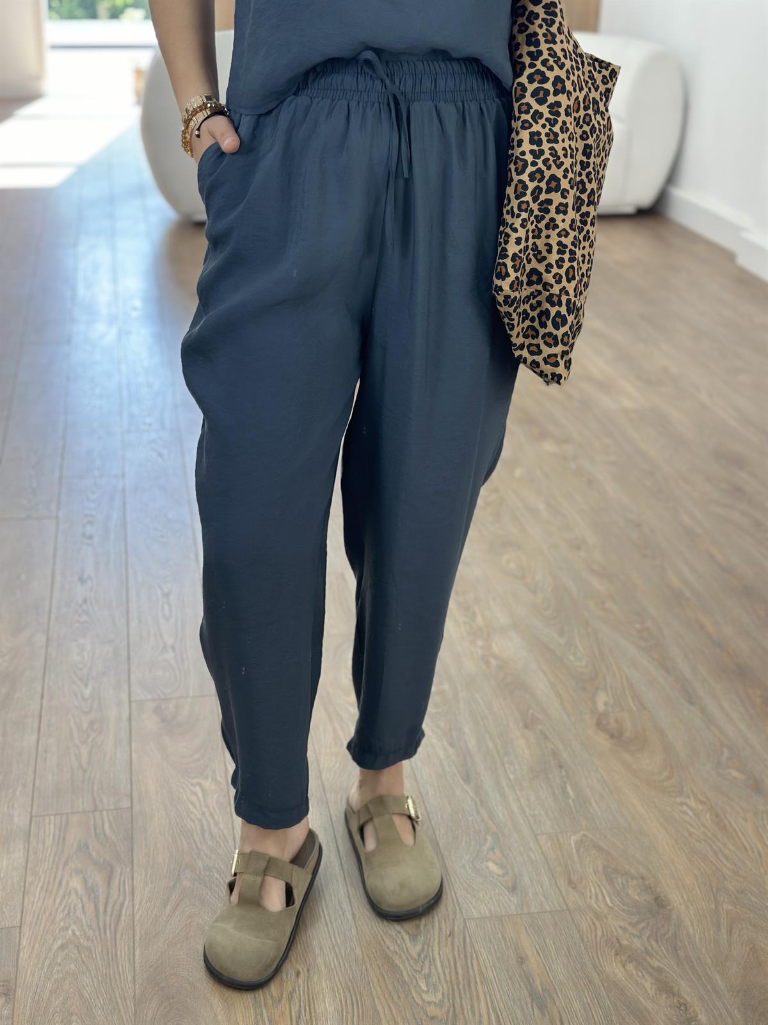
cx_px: 384
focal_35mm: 48
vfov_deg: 39.7
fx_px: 1420
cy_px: 512
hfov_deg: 30.3
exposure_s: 1/141
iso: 80
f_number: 1.78
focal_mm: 6.86
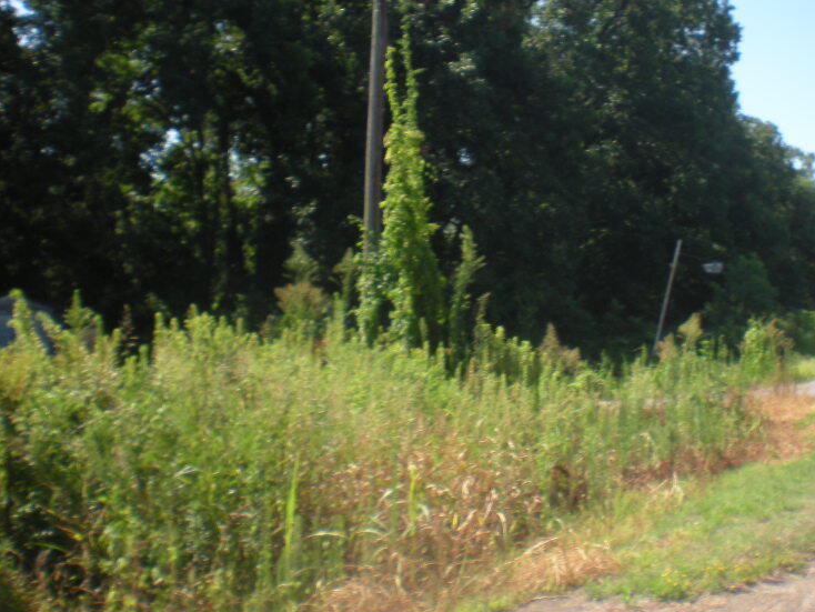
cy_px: 283
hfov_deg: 35.8
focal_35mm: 53
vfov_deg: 27.5
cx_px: 550
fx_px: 1248
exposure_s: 1/206
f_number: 4.6
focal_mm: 6.3
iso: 64
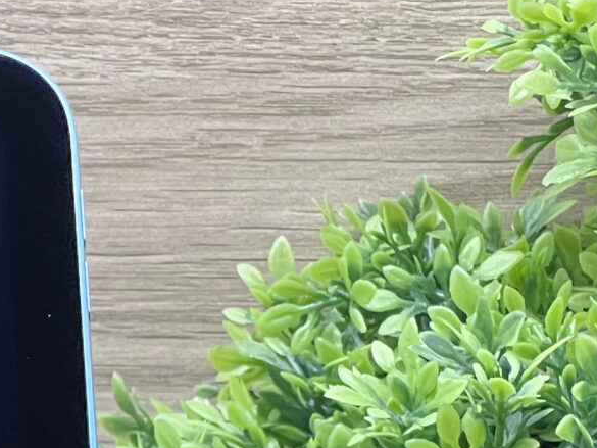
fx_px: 5813
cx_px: -537
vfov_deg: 4.3
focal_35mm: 337
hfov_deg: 5.8
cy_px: 933
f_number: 2.8
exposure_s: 1/100
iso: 160
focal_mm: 9
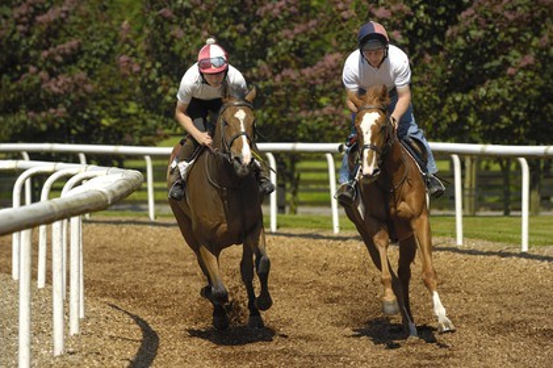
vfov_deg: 5.1
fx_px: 4144
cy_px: 184
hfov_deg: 7.6
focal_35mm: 270
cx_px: 276
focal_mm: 180
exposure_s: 1/750
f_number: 4.5
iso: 100
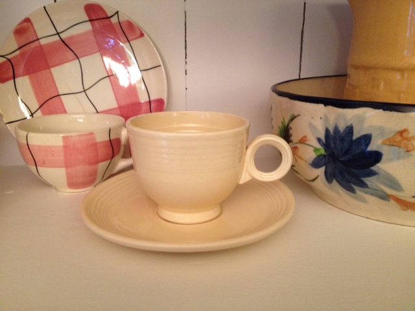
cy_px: 156
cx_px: 208
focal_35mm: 35
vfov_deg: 40.7
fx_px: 420
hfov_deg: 52.6
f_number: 2.4
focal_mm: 4.28
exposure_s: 1/20
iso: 200
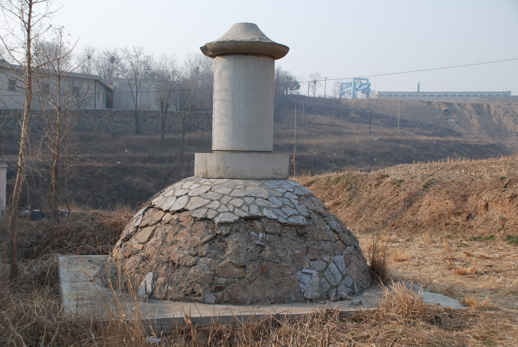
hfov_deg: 41.1
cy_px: 174
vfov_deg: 28.2
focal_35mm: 48
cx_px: 259
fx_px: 691
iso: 100
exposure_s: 1/200
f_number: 5.6
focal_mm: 32
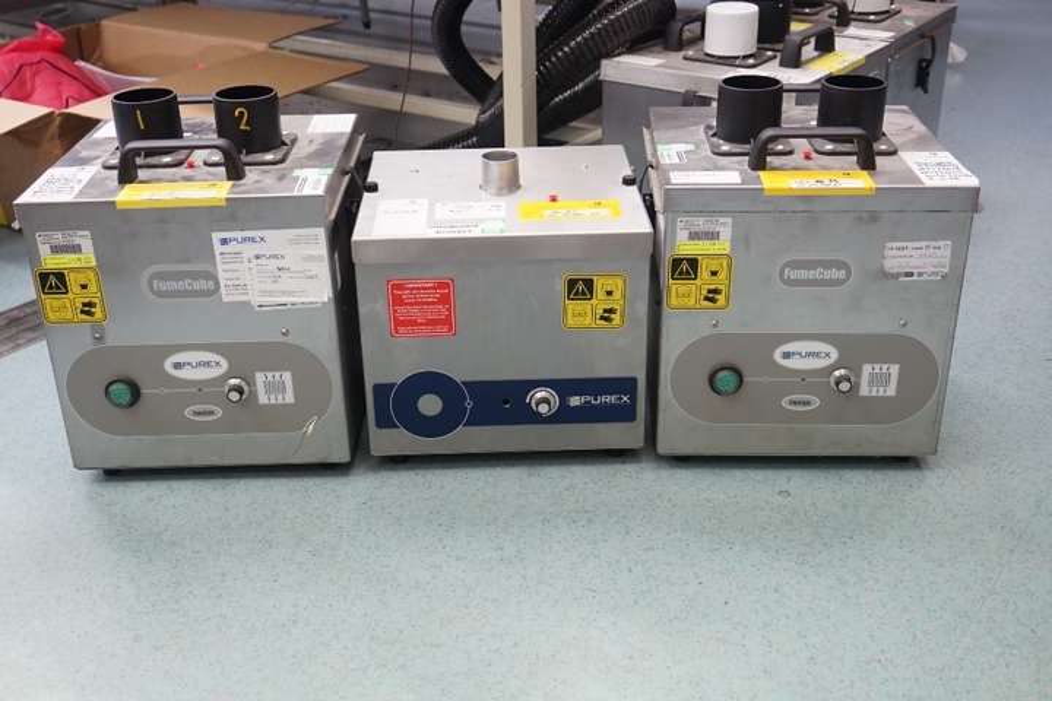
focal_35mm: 40
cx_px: 526
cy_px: 350
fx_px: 1183
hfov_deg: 47.9
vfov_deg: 33.0
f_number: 4.5
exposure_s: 1/160
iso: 1250
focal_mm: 27
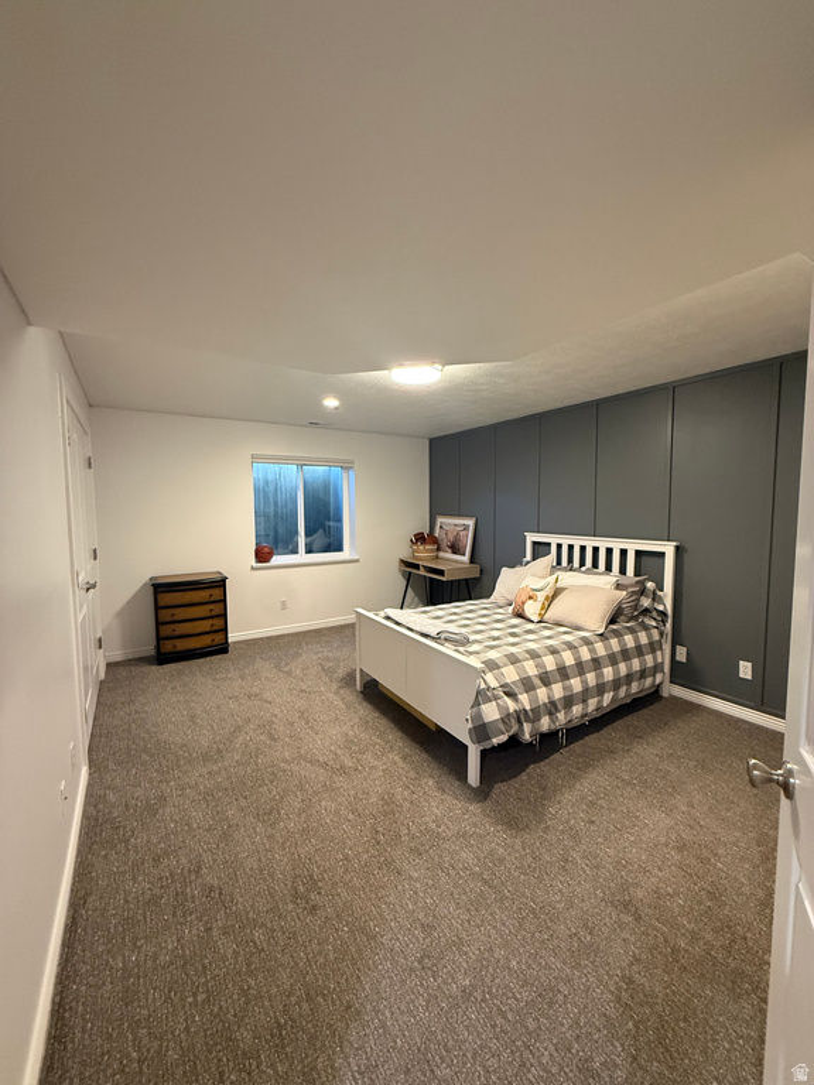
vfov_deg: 102.1
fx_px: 439
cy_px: 542
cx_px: 407
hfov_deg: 85.7
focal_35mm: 14
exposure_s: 1/60
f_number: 2.2
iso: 400
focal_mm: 2.22
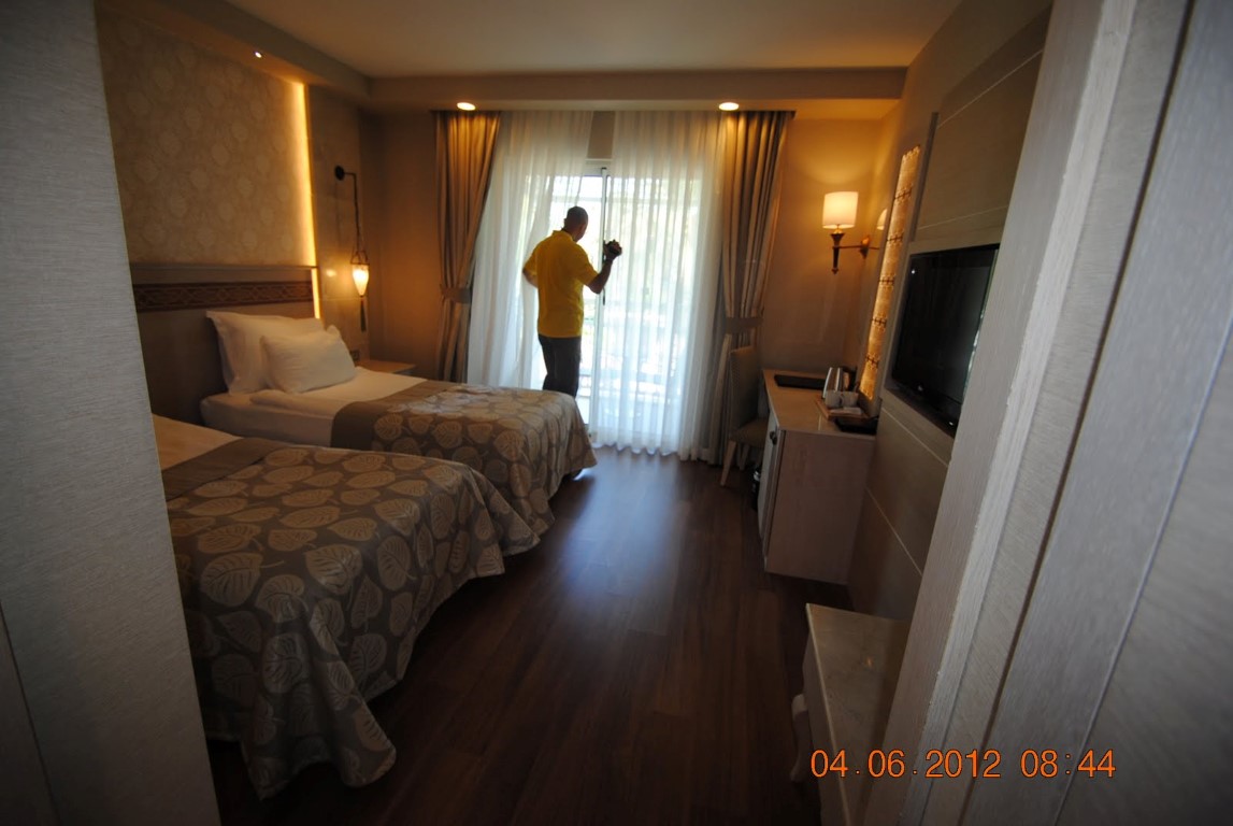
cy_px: 413
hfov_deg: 100.3
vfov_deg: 77.5
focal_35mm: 15
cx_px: 616
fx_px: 514
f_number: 3.5
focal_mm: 10
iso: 200
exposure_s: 1/60
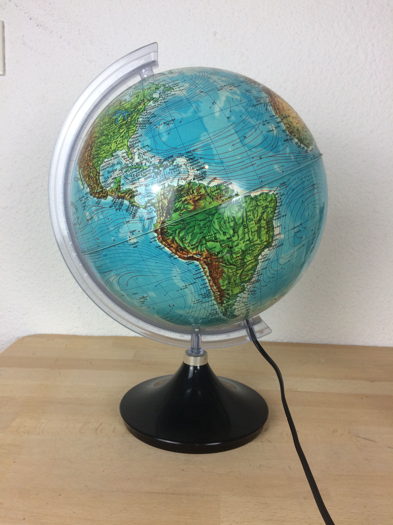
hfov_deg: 48.2
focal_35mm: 29
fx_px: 439
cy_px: 262
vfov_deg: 61.7
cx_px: 196
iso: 64
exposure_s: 1/100
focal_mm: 4.15
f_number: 2.2
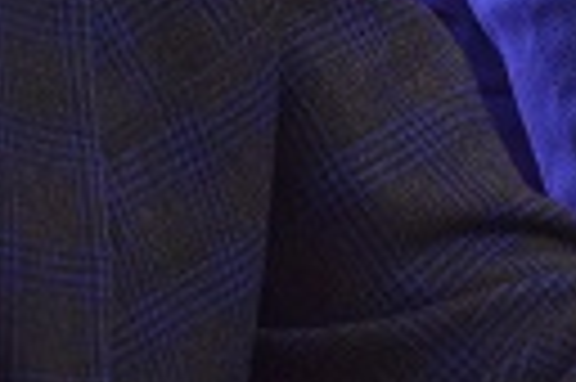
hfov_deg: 2.3
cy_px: -524
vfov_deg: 1.6
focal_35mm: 874
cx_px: 1724
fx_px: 13966
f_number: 4
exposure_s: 1/200
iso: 5000
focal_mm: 140
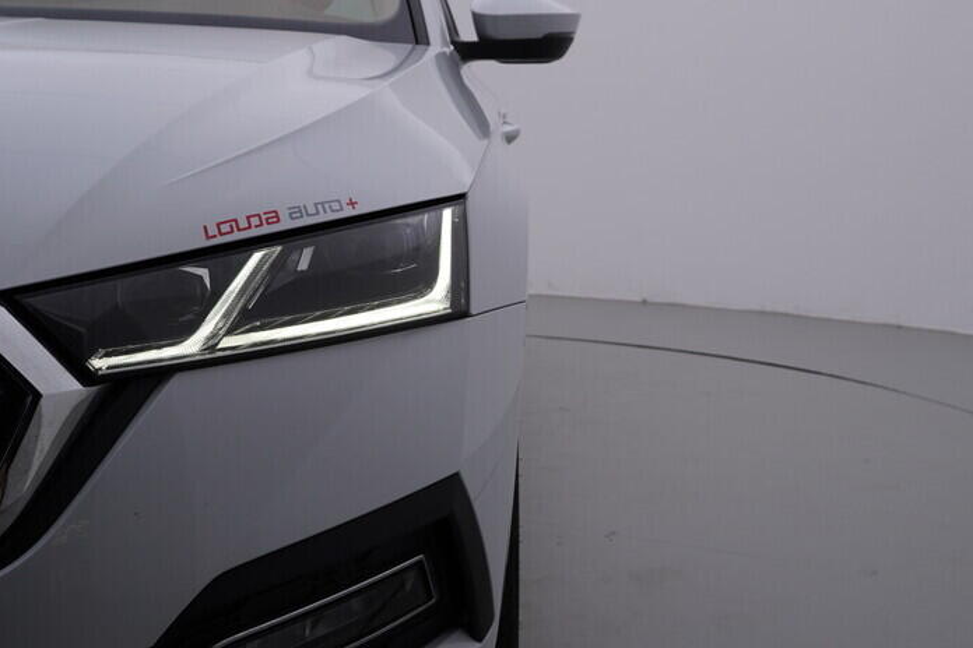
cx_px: 548
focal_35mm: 53
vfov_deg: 25.5
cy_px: 343
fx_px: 1432
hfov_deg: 37.5
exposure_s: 1/125
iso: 125
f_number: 5.6
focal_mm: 24
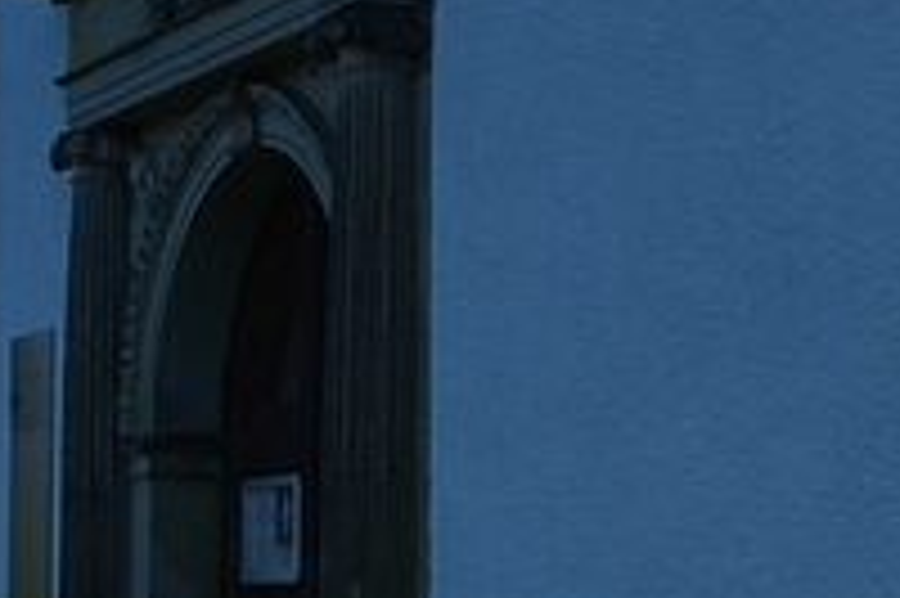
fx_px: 2997
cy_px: 438
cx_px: -882
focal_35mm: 120
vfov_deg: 11.4
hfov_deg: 14.3
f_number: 8
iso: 125
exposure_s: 1/200
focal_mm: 9
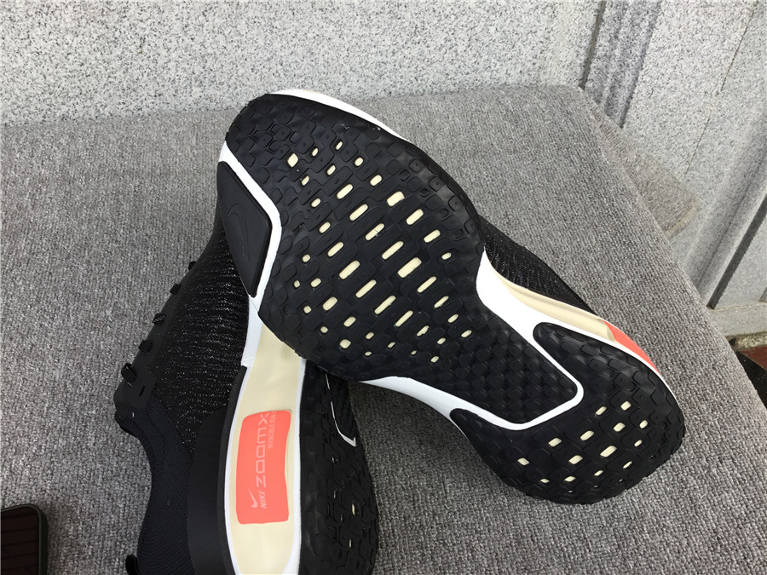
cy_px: 288
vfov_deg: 45.4
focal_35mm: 31
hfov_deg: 58.4
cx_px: 384
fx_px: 687
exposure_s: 1/123
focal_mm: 3.3
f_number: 2.4
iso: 25
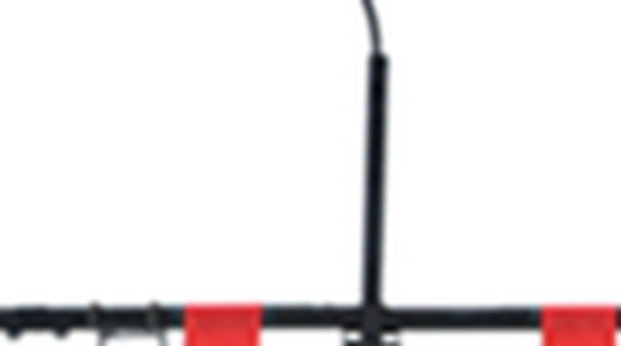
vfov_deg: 9.0
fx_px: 2021
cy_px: 789
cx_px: 752
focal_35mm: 123
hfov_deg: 16.7
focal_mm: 18
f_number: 6.3
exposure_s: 1/1600
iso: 400
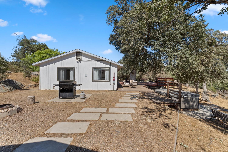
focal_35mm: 15
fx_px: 95
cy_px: 76
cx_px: 114
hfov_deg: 100.4
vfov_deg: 77.3
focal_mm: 10
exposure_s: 1/100
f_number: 8
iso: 100
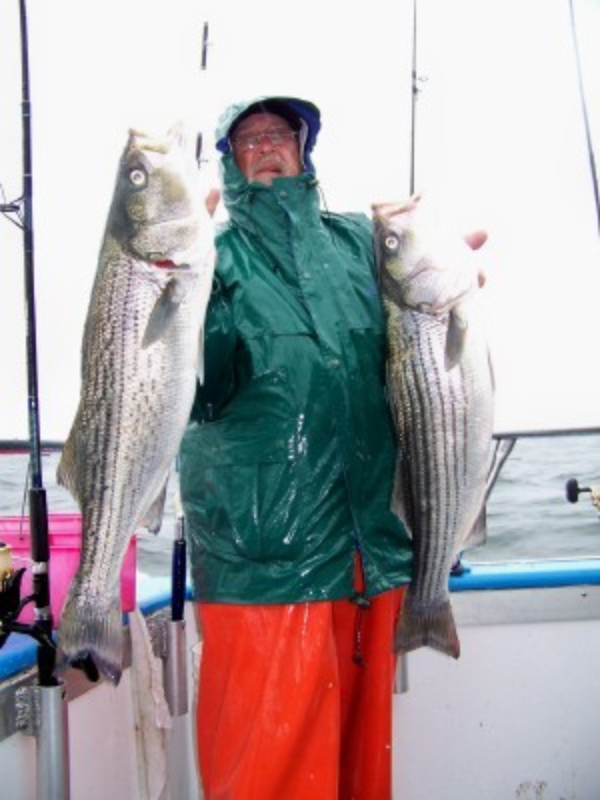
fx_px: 832
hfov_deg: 39.7
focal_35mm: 36
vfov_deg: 51.4
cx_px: 300
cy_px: 400
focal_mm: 5.85
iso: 64
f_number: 2.8
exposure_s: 1/100
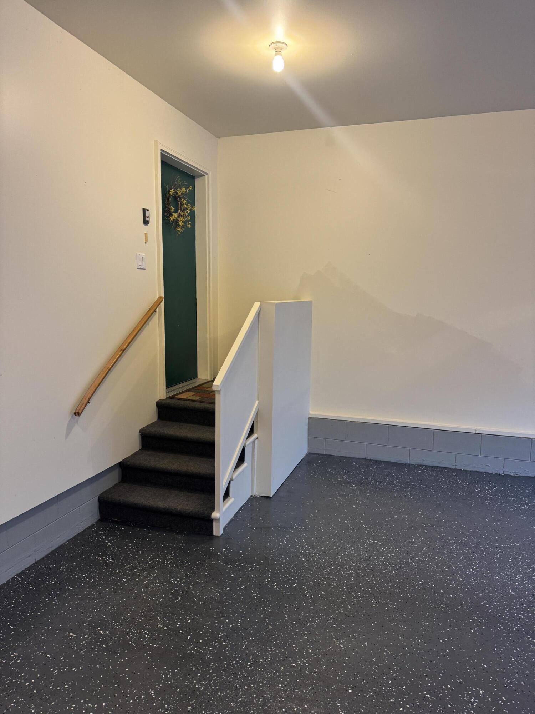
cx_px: 268
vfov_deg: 71.6
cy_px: 357
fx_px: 495
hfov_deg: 56.8
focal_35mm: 24
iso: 200
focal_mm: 6.76
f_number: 1.78
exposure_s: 1/60
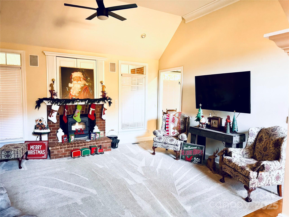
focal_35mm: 24
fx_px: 200
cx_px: 144
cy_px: 108
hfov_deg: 71.6
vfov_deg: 56.8
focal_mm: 6.76
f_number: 1.78
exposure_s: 1/60
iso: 500
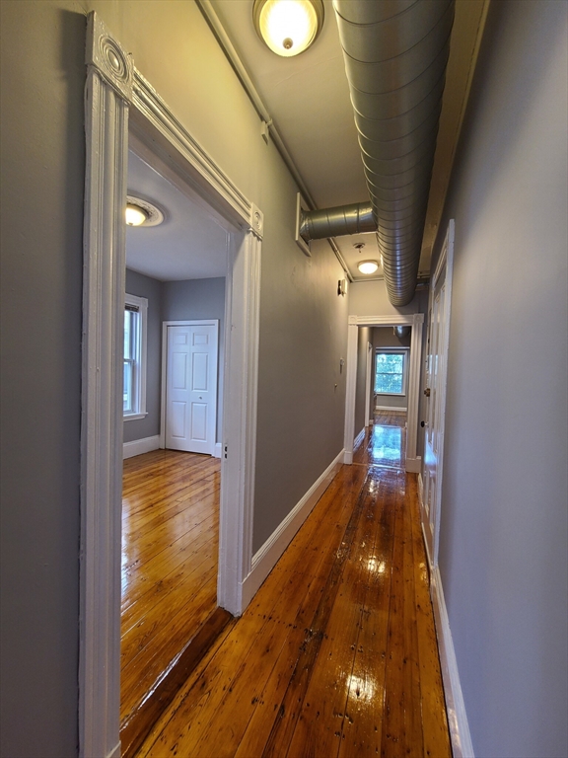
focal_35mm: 13
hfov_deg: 89.9
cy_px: 379
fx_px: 284
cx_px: 284
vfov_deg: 106.2
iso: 200
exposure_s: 1/59
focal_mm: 2.2
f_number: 2.2
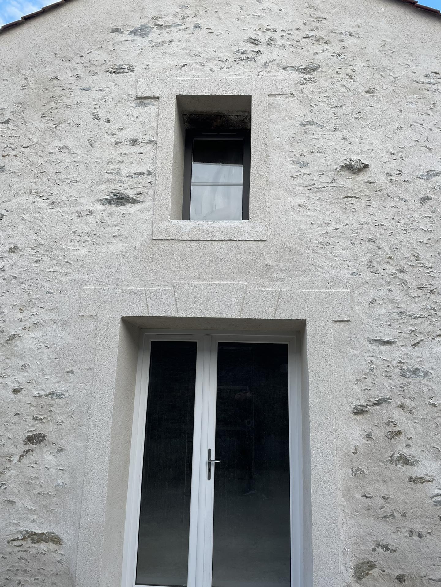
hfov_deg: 53.1
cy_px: 294
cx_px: 220
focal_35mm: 26
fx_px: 442
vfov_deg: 67.3
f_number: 1.6
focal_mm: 4.2
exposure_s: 1/600
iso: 32
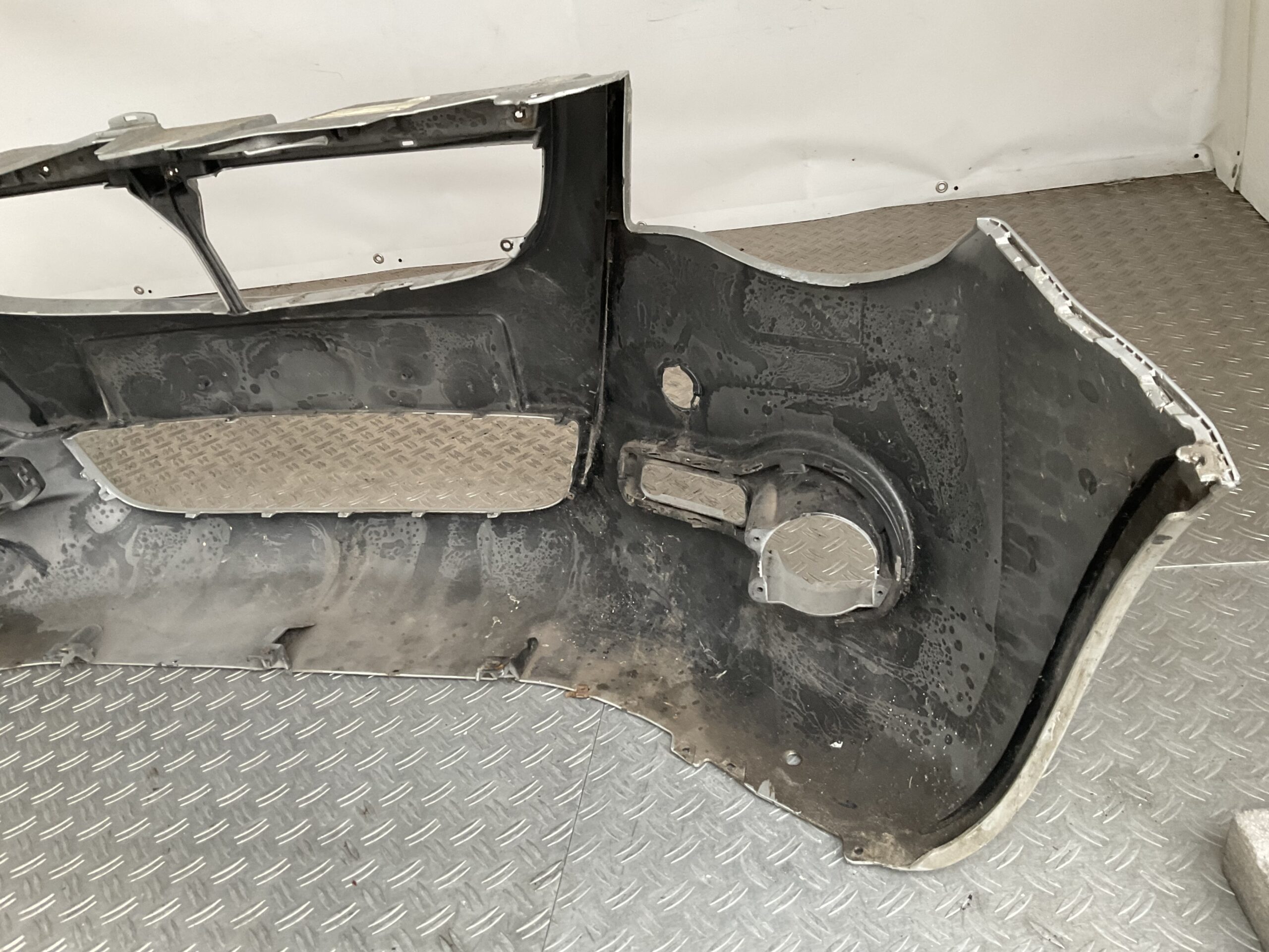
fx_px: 1063
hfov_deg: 61.7
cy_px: 476
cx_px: 634
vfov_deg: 48.2
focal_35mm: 29
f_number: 1.8
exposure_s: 1/50
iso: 100
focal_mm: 3
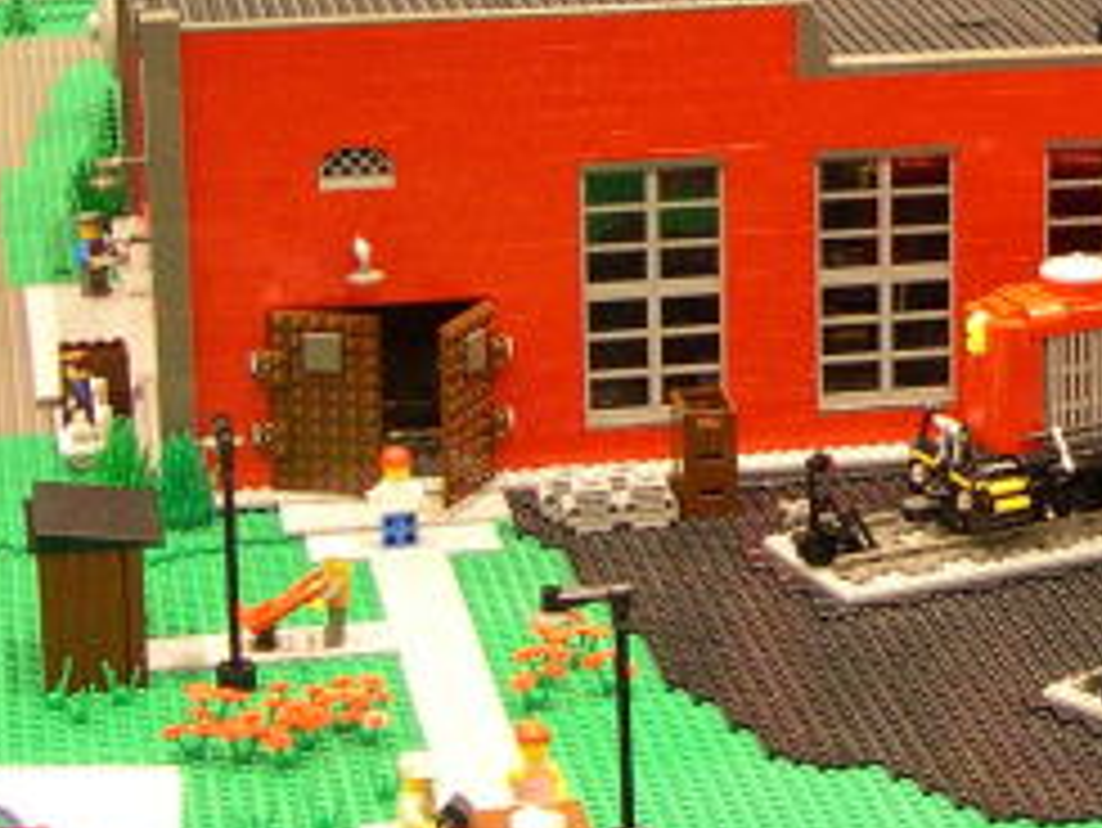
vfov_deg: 11.9
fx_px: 3949
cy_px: 184
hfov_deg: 15.1
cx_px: 1475
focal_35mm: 124
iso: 400
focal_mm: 8
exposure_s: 1/35.6
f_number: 2.8
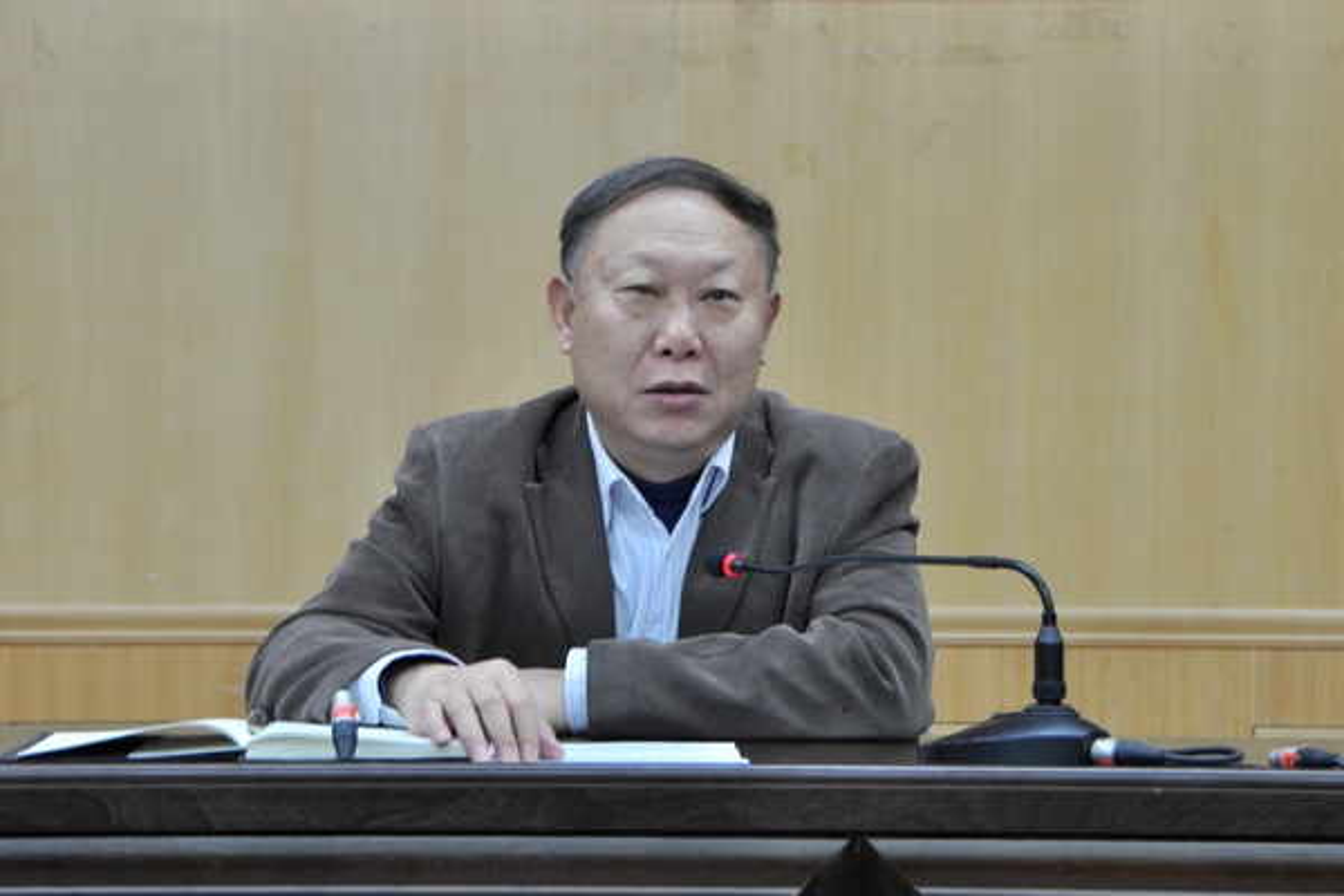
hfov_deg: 22.6
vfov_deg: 15.2
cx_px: 672
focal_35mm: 90
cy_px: 448
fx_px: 3360
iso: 250
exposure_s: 1/25
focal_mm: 60
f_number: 4.8
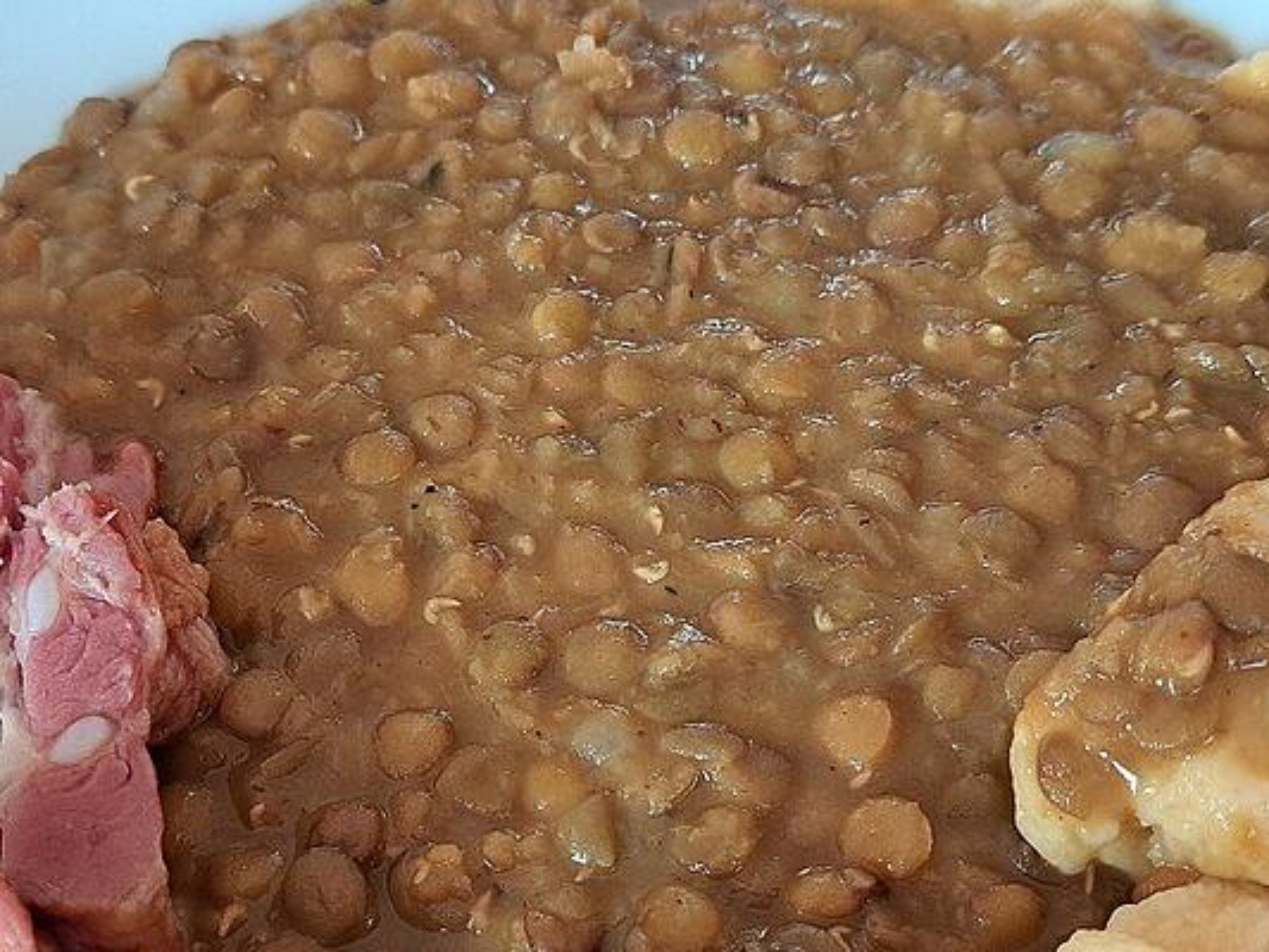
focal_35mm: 54
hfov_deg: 35.5
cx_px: 590
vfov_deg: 26.8
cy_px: 671
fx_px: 1980
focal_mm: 5.23
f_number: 1.8
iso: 125
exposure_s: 1/50
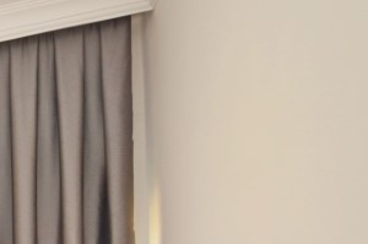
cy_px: 373
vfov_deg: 19.9
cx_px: -260
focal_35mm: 58
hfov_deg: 23.0
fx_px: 592
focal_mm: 10
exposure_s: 1/60
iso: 200
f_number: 4
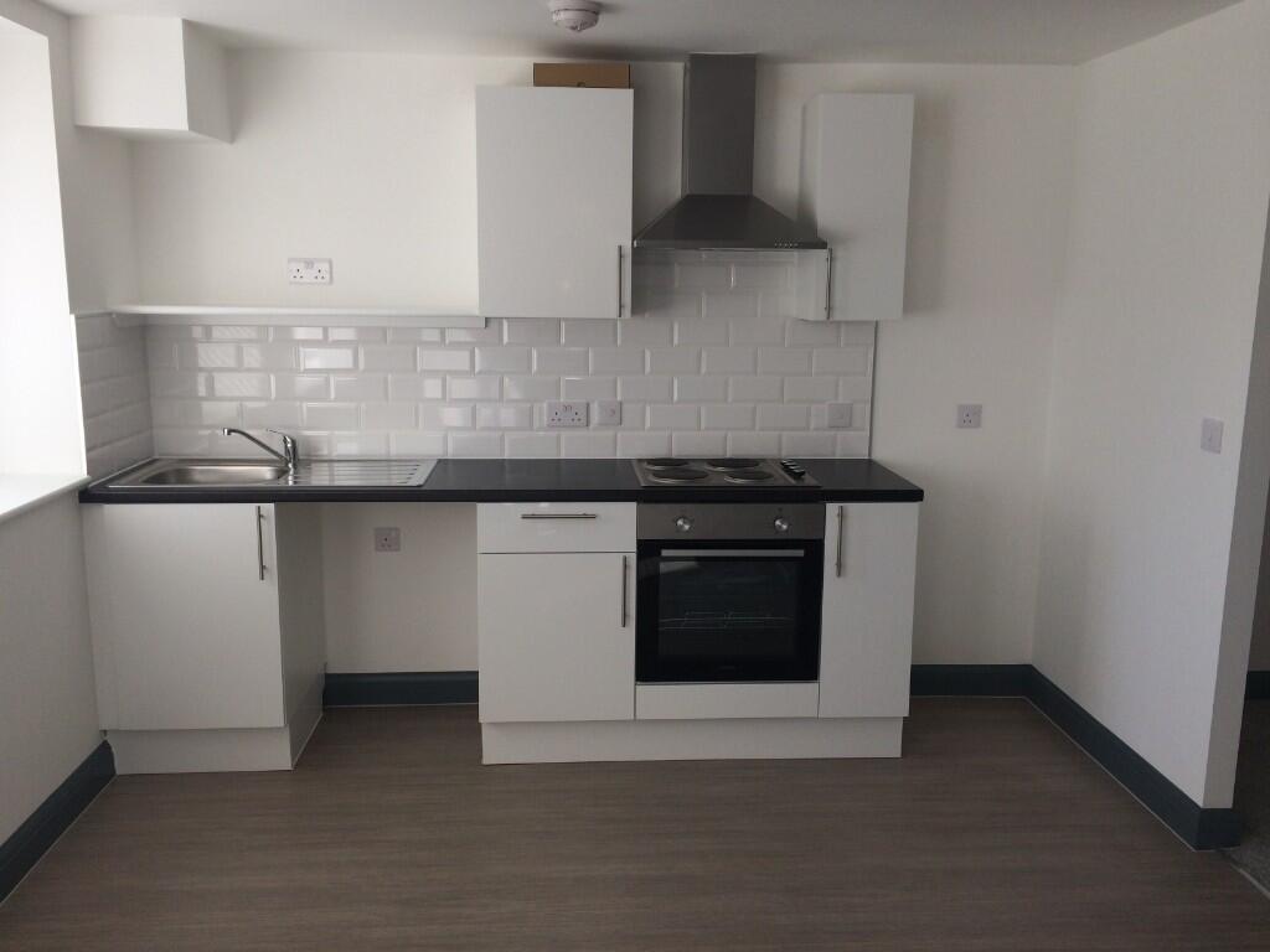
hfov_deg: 61.7
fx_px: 1064
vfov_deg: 48.2
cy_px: 476
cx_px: 635
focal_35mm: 29
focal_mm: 4.15
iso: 32
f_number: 2.2
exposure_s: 1/380
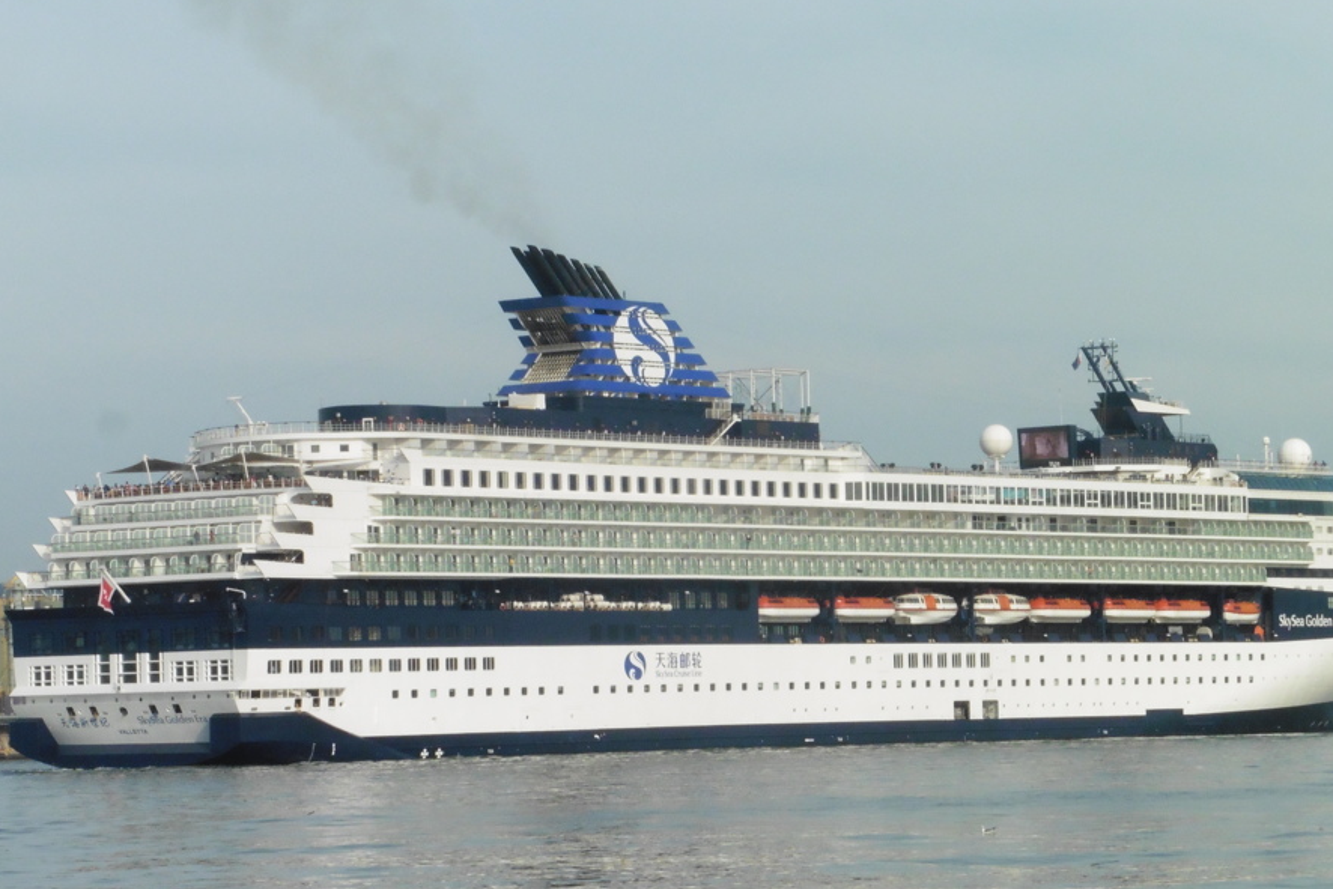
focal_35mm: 131
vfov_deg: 10.5
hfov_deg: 15.6
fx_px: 4851
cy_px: 545
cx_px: 712
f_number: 6.3
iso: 400
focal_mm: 19.4
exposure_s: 1/1250
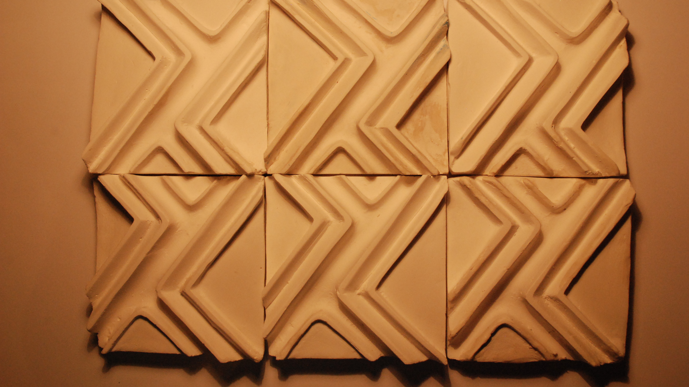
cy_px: 180
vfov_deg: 33.7
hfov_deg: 56.6
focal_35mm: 35
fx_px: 639
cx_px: 344
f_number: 9
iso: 1250
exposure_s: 1/200
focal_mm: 22
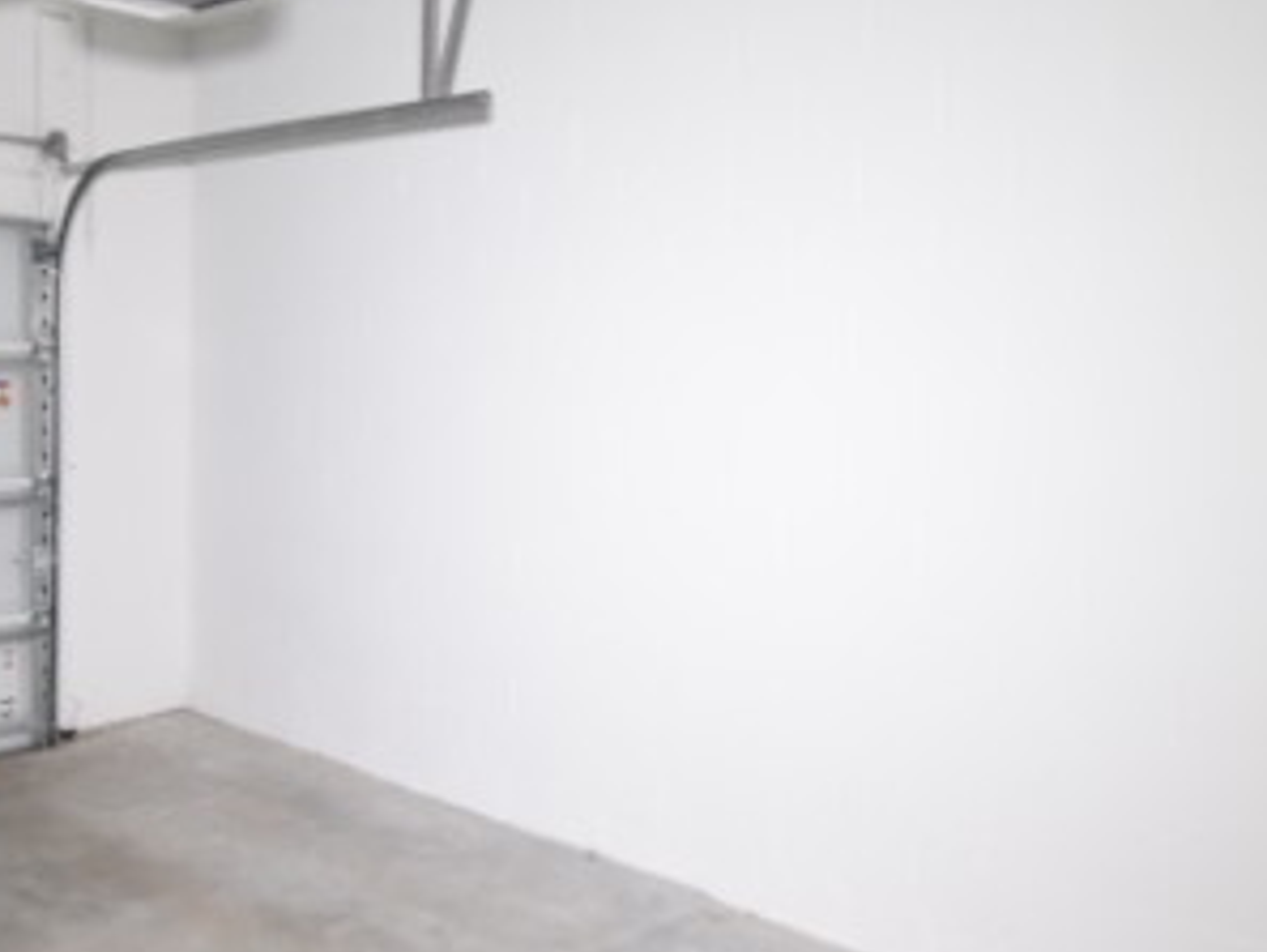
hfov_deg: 51.9
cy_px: 406
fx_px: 1282
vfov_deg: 40.6
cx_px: 452
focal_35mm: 35
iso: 800
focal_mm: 10
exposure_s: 1/10
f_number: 3.5
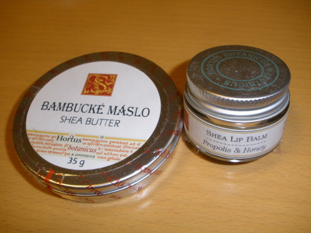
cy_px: 116
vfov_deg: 39.7
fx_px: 323
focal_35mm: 36
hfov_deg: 51.4
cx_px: 156
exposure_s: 1/30
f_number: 5.6
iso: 160
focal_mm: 6.3
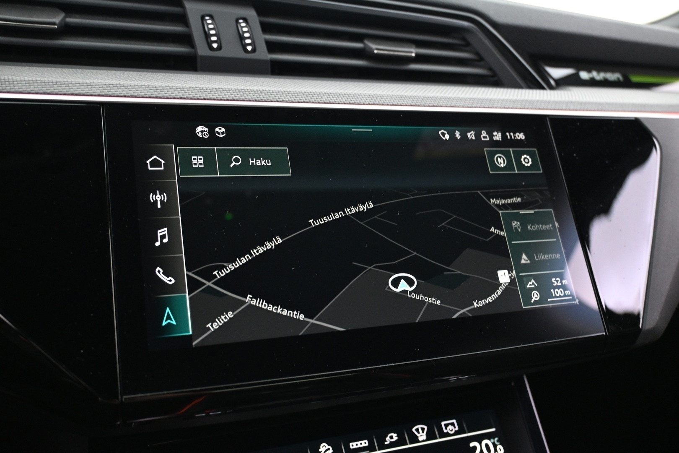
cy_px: 226
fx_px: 622
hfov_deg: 57.2
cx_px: 340
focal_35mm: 33
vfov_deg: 40.0
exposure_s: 1/13
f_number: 4
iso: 1600
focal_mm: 22
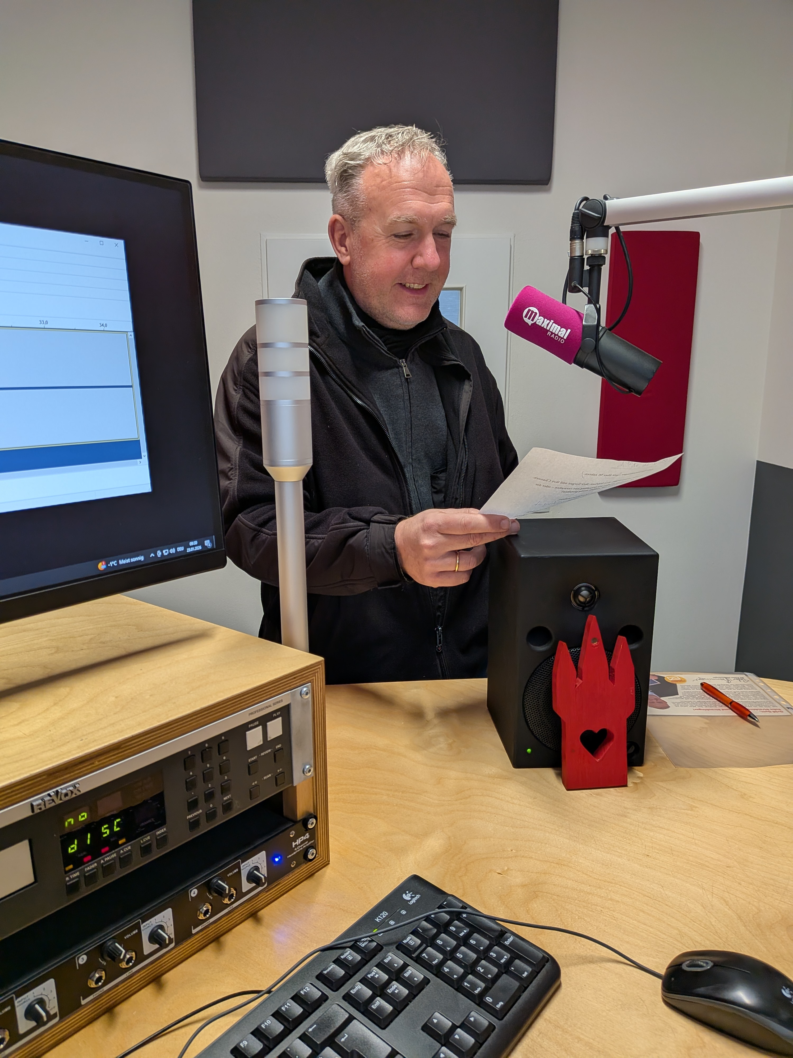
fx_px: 733
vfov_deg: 71.6
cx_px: 396
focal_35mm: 24
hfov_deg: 56.8
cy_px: 529
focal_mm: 4.53
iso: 39
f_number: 1.7
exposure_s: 1/33.3
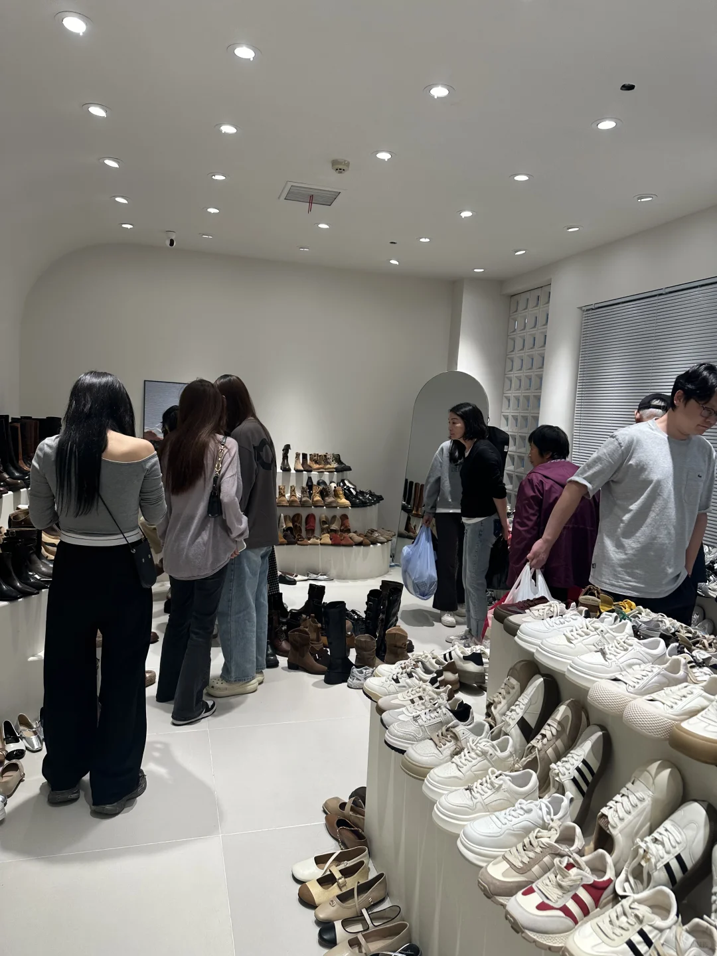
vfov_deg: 71.6
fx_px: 663
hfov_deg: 56.8
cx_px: 358
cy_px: 478
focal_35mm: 24
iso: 64
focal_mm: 6.86
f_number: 1.78
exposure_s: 1/239
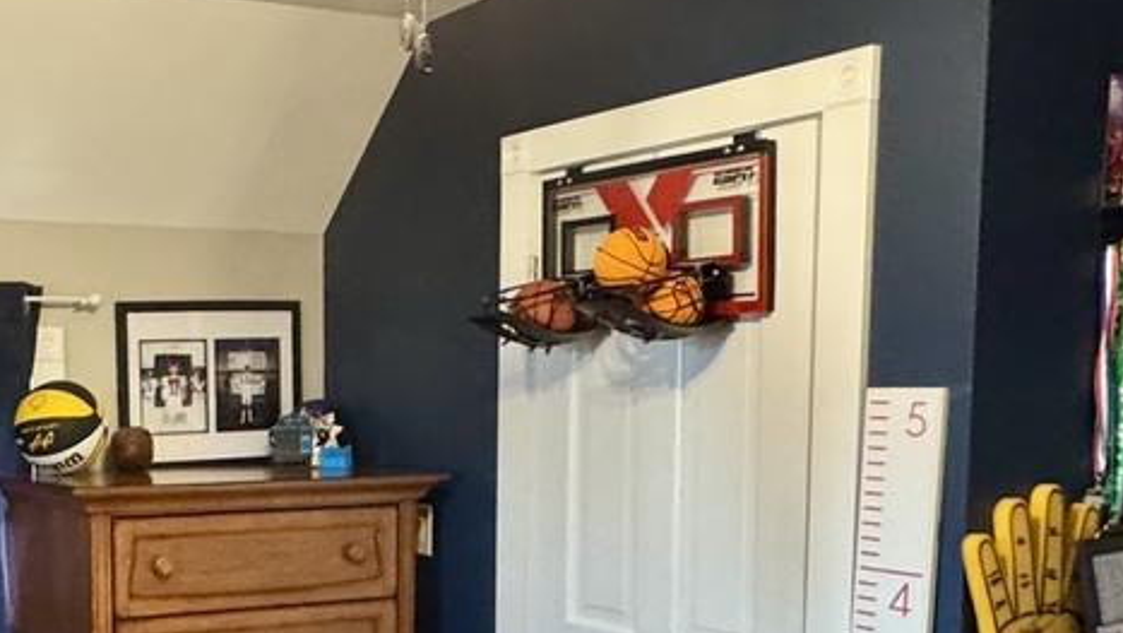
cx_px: 111
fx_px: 1400
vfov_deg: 24.9
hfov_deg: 40.4
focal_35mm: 47
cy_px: 532
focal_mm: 2.22
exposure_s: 1/60
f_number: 2.2
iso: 500
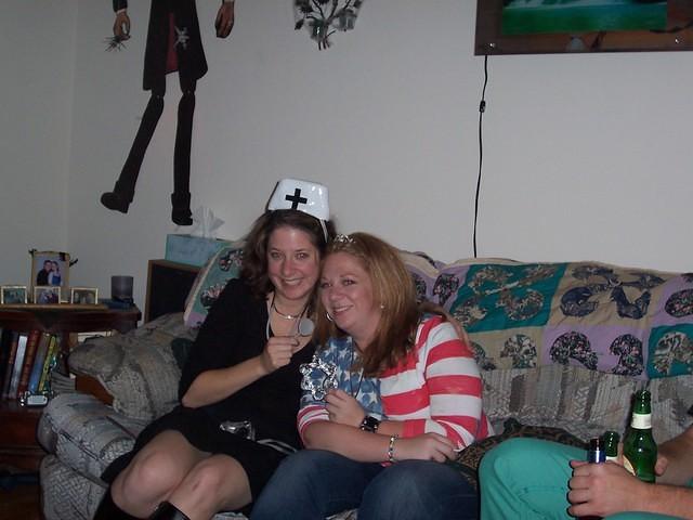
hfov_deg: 41.2
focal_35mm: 46
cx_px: 346
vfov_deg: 31.5
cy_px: 260
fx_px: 921
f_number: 3
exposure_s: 1/60
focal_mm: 7
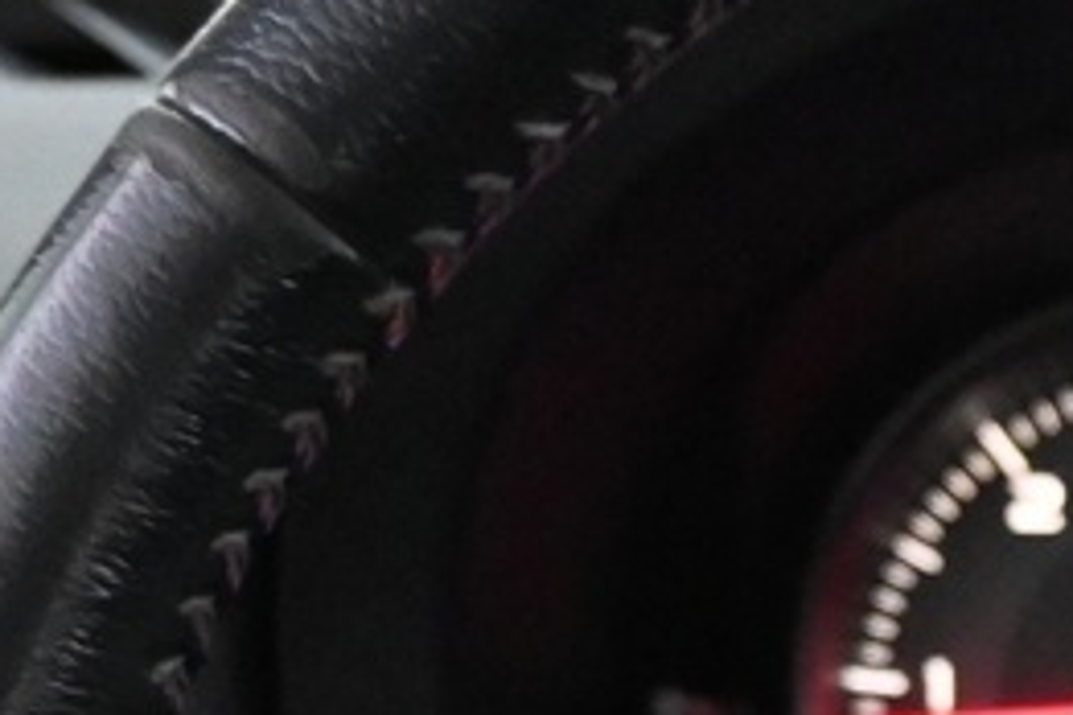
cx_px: 1829
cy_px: 1401
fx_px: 6110
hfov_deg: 9.6
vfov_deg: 6.5
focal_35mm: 205
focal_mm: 22
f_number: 4
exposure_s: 1/40
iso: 5000
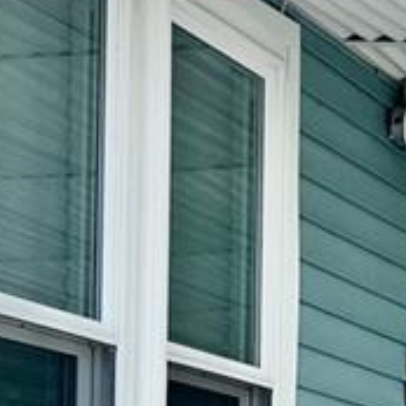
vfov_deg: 10.8
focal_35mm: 159
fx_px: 2110
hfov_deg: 9.5
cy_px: 512
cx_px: 1040
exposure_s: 1/2632
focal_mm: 5.1
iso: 50
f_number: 1.6
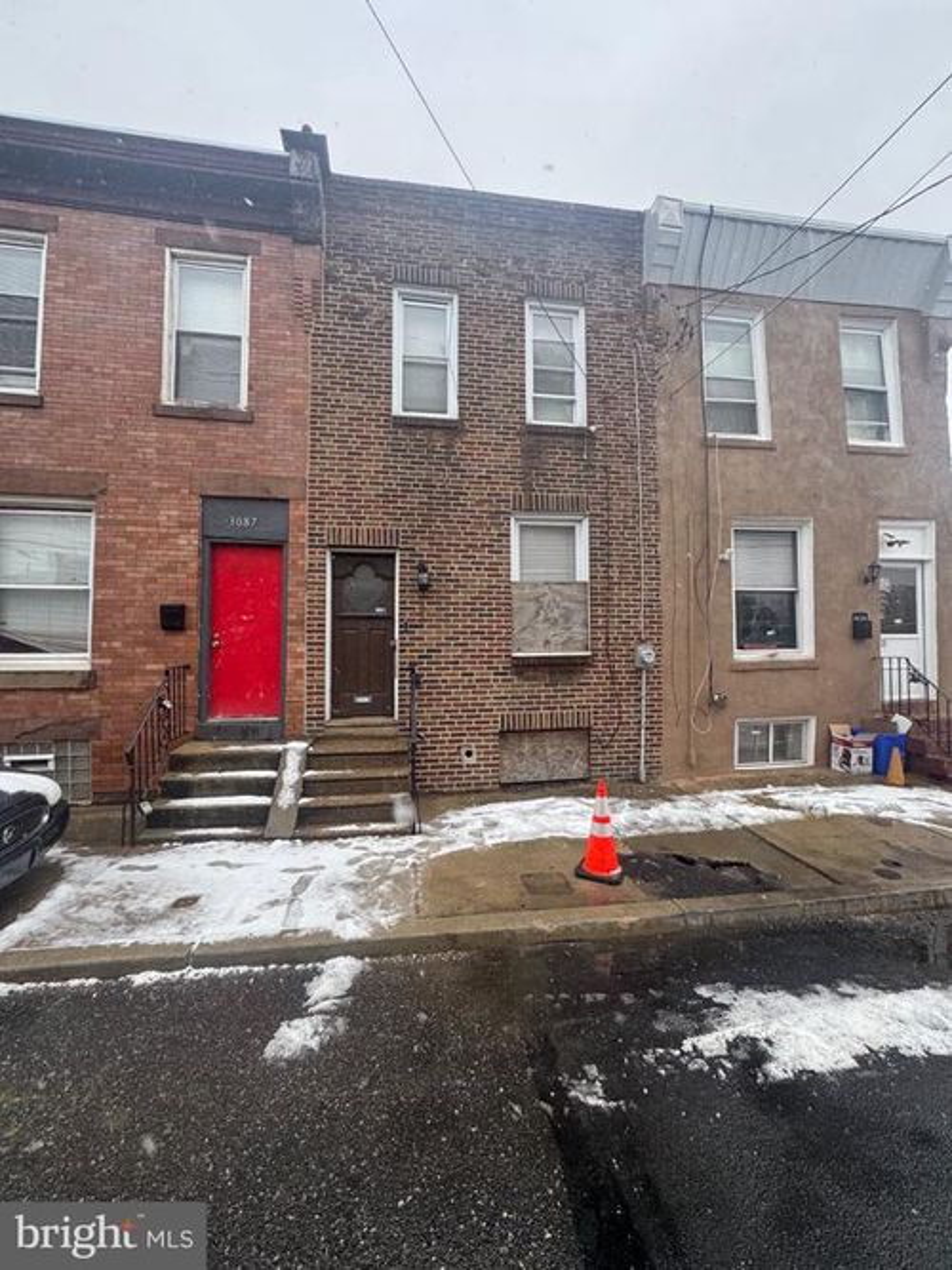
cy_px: 635
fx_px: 514
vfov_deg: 102.1
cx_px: 476
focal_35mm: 14
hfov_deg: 85.7
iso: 40
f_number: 2.2
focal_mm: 2.22
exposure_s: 1/99
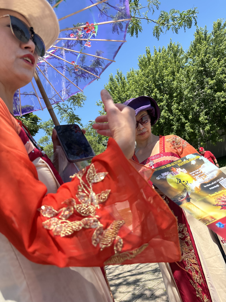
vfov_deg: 67.3
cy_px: 151
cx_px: 113
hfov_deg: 53.1
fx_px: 226
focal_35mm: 26
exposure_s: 1/1164
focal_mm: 5.96
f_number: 1.6
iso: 50
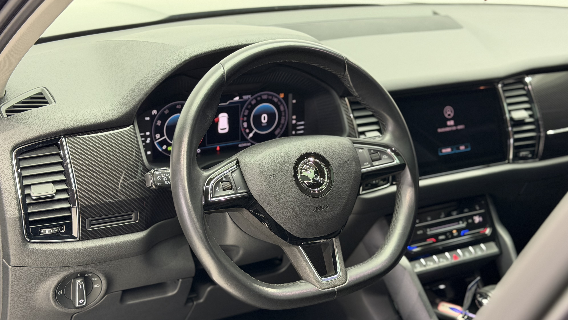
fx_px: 798
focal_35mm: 53
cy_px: 162
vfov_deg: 22.6
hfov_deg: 39.2
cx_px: 288
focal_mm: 6.76
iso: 320
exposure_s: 1/33
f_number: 1.78
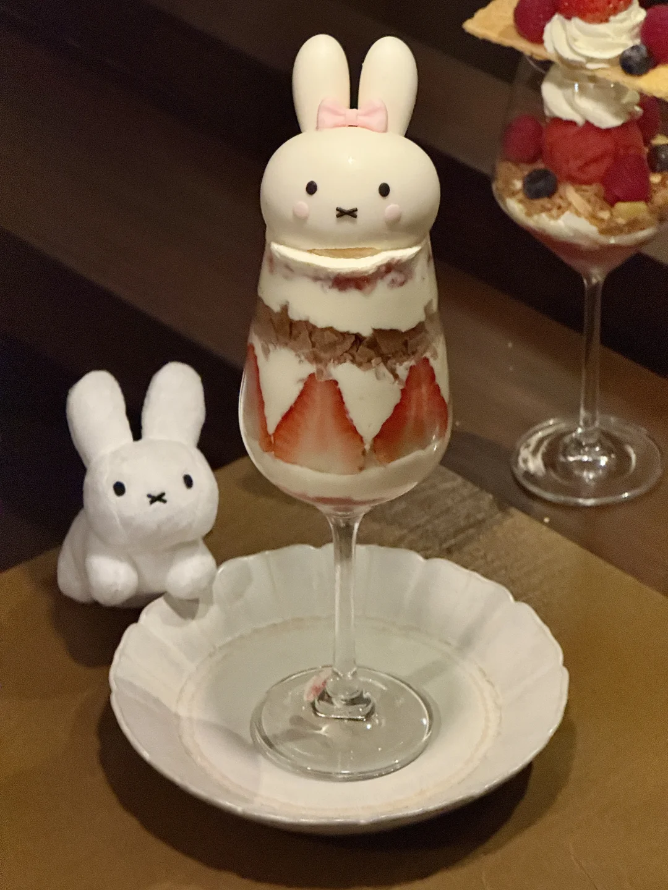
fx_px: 3088
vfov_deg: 16.4
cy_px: 445
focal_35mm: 120
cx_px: 334
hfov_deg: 12.3
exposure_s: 1/26
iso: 2000
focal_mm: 15.66
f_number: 2.8
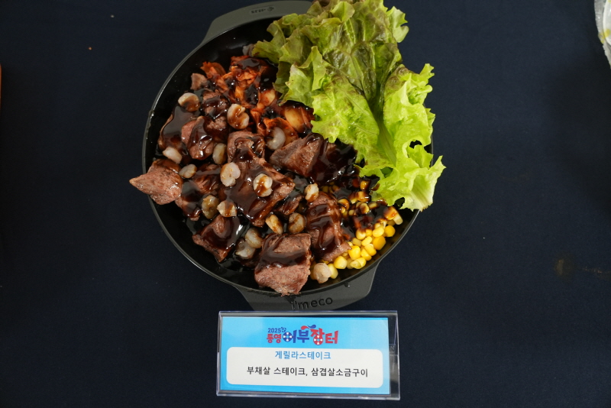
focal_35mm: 29
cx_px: 306
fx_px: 492
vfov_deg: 45.0
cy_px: 204
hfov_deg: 63.6
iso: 2000
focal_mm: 29
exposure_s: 1/30
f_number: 4
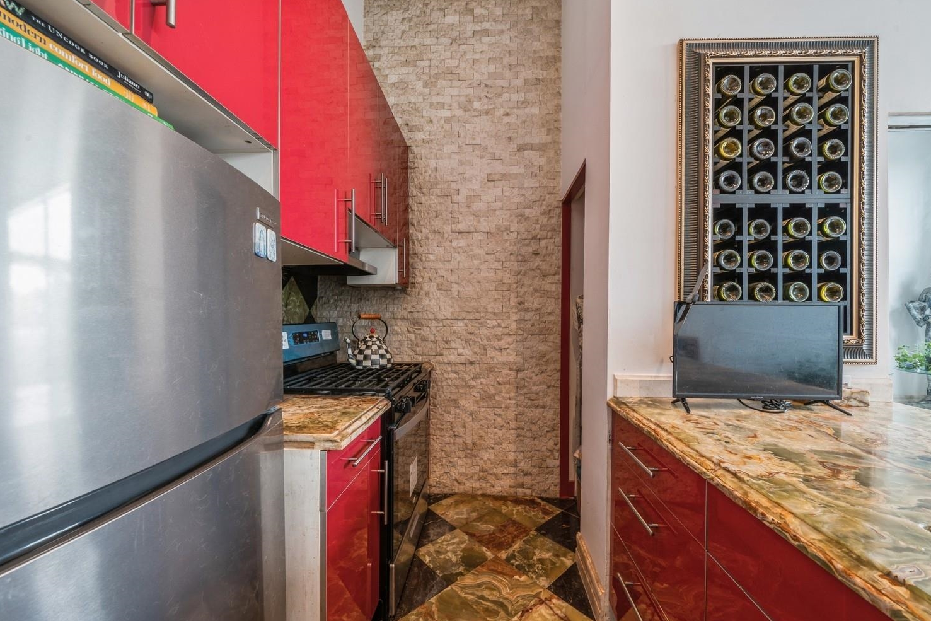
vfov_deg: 85.3
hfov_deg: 108.3
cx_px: 471
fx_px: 336
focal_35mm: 13
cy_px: 333
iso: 200
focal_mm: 12
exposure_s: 1/1.25
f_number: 11
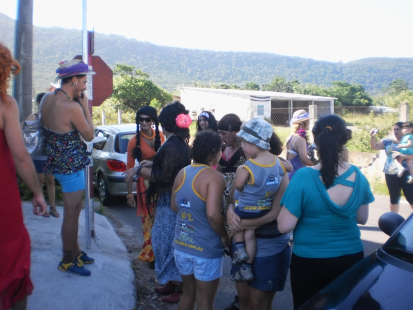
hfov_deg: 51.4
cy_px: 155
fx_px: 430
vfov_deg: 39.7
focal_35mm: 36
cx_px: 206
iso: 100
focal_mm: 6.3
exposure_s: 1/200
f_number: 3.1
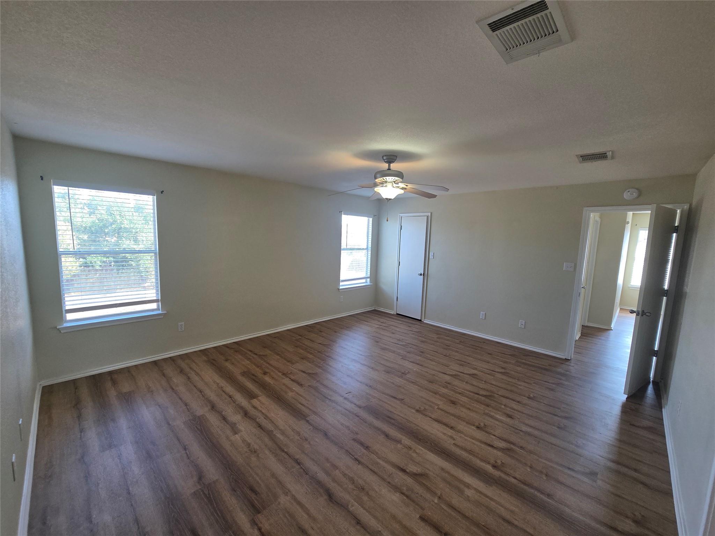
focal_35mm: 13
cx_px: 358
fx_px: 269
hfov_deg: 106.2
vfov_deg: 89.9
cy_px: 268
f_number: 2.2
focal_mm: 2.2
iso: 50
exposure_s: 1/60
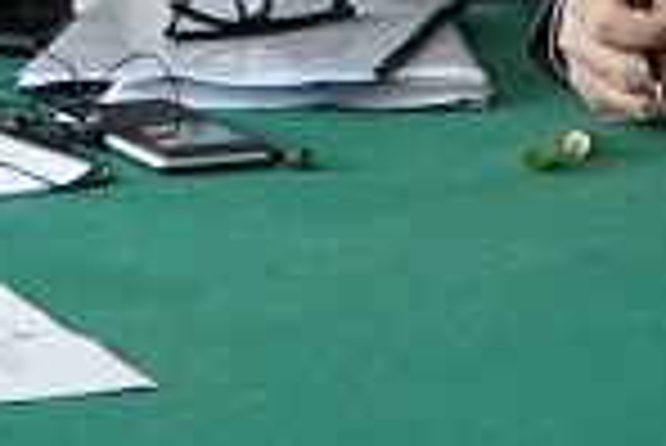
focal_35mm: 297
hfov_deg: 6.9
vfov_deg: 4.5
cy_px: -577
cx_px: -166
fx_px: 5500
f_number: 4
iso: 5000
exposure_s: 1/160
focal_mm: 37
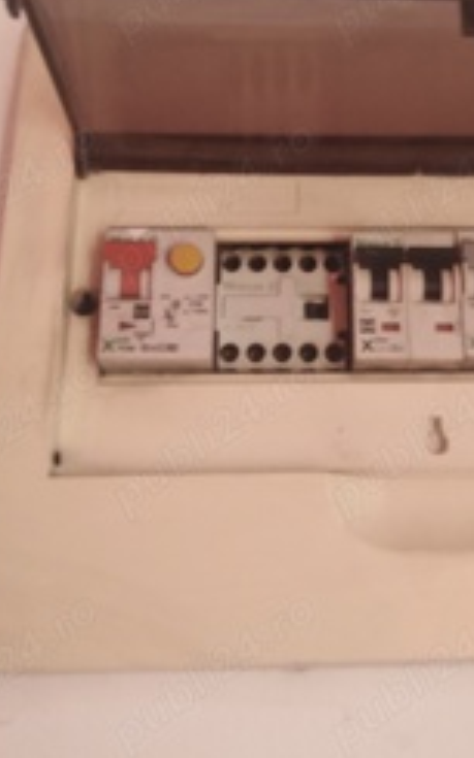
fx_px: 931
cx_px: 322
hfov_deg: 28.4
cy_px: 251
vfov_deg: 43.7
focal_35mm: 45
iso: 261
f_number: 1.8
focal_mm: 3.59
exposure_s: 1/30
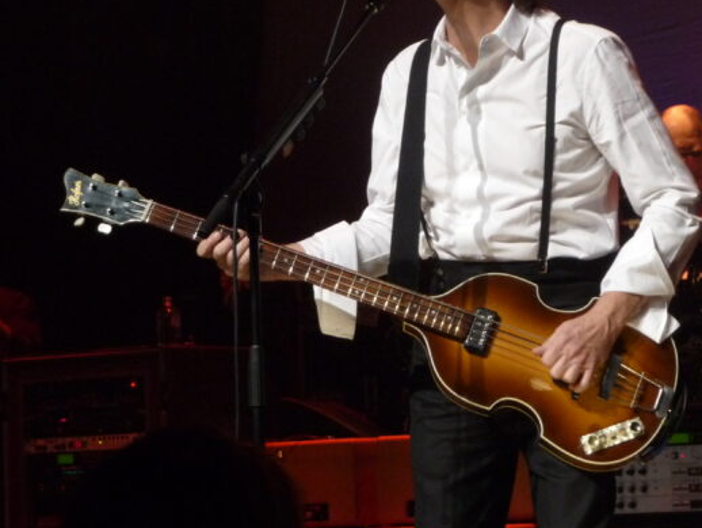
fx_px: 3368
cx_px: 434
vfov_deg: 8.9
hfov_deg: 11.9
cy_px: 175
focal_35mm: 166
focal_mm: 19.1
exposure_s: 1/40
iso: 400
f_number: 4.7
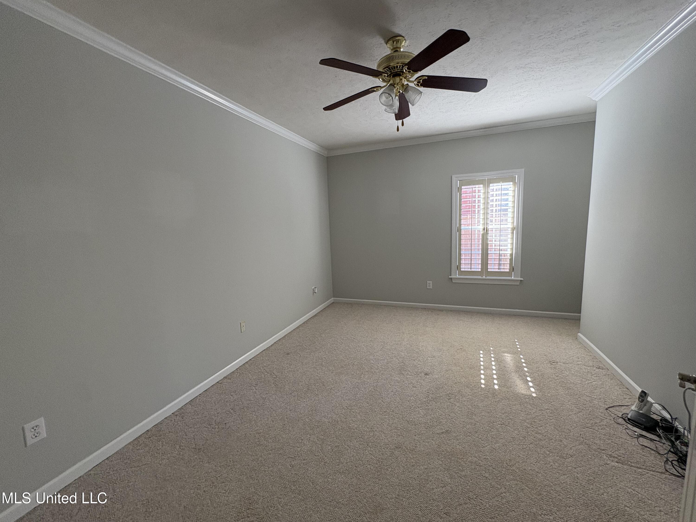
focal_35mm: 14
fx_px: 281
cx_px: 348
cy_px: 261
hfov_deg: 102.1
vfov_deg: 85.7
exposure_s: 1/94
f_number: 2.2
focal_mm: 2.22
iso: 250
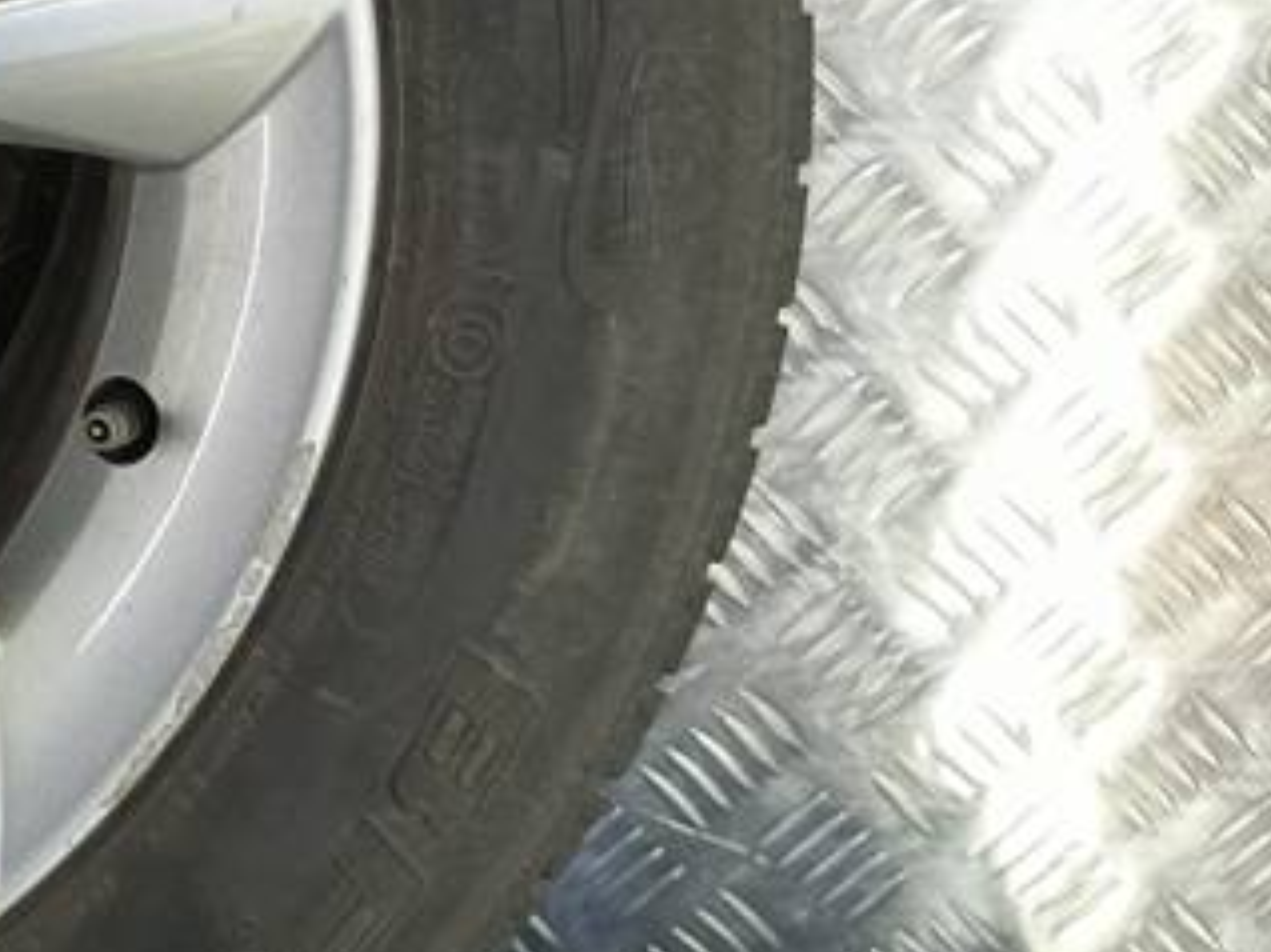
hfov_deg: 19.1
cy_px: 84
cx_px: -759
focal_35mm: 87
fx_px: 3192
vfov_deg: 16.7
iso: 121
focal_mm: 4.11
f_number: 1.6
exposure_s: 1/50
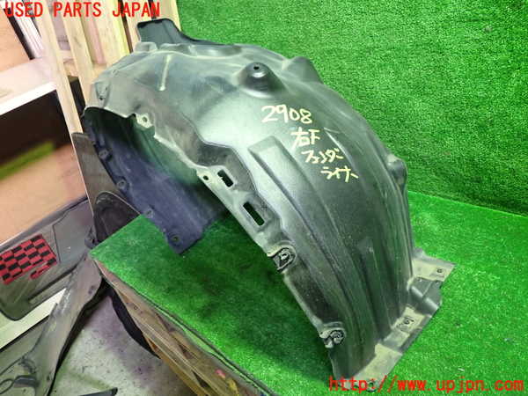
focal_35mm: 30
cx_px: 264
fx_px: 458
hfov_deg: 60.0
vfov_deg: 46.8
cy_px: 198
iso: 400
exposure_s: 1/30
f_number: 2.3
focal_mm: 5.4
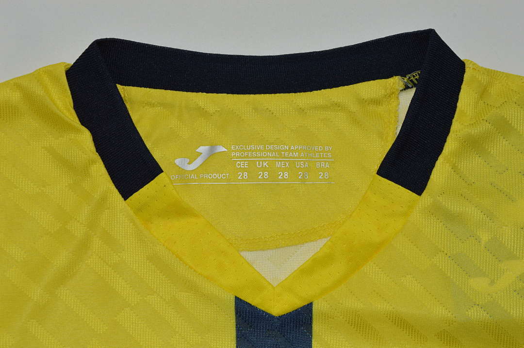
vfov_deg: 12.2
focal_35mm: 112
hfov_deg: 18.2
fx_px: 1636
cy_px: 174
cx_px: 262
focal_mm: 75
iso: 400
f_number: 16
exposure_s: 1/200
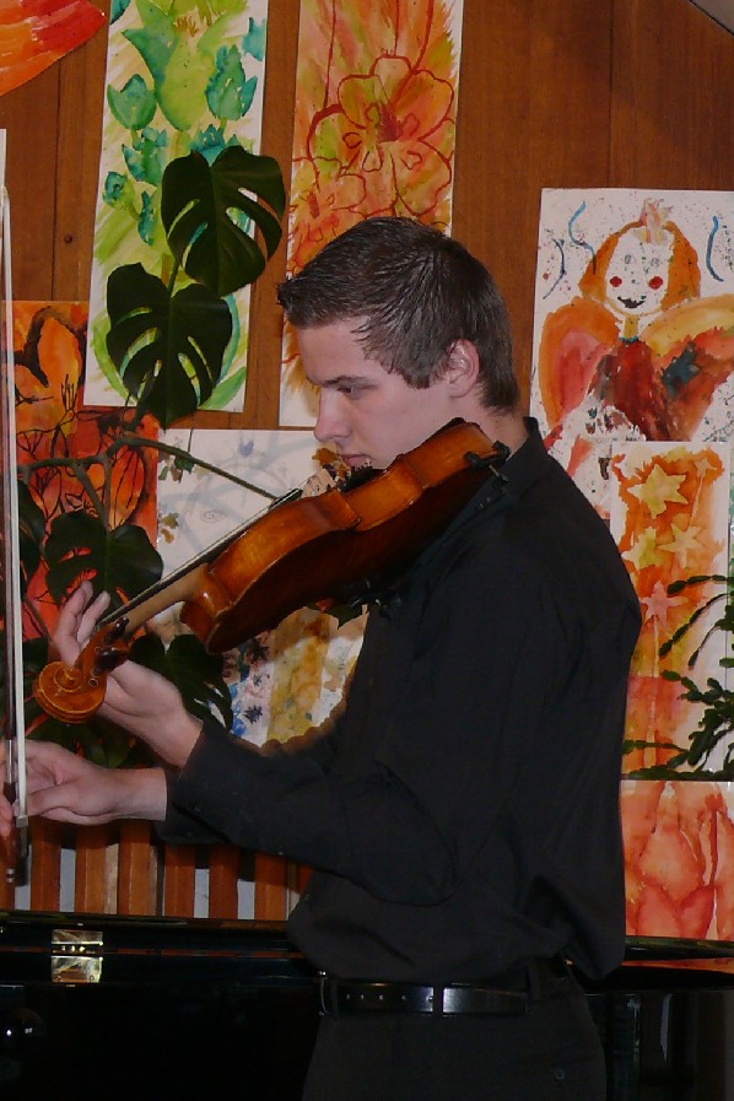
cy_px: 550
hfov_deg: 9.7
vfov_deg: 14.4
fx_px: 4342
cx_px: 247
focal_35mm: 142
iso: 160
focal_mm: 13.4
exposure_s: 1/30
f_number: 3.2
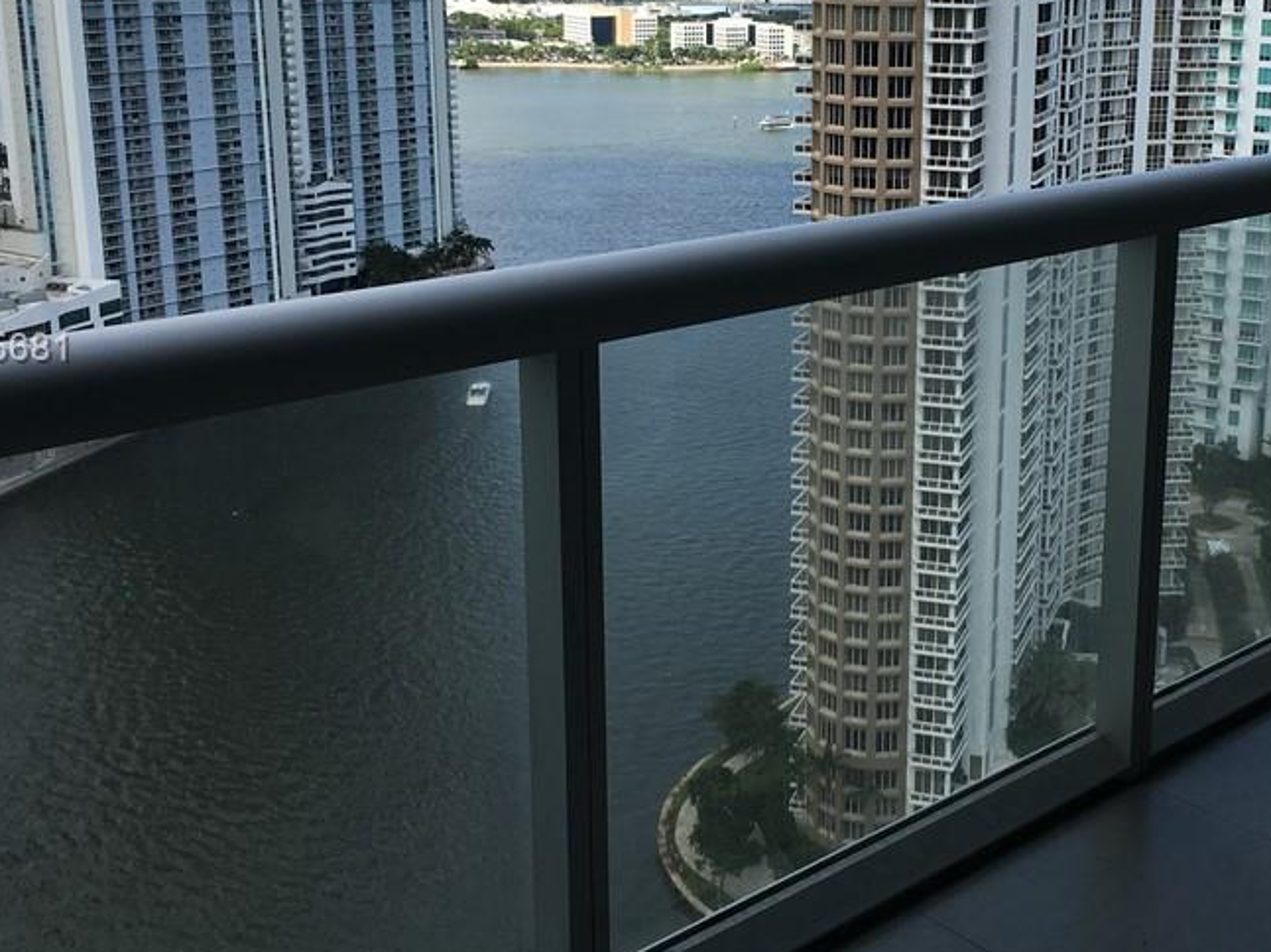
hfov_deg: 40.6
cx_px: 876
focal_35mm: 46
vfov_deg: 31.3
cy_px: 350
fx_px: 1688
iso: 25
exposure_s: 1/1148
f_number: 2.2
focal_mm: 4.15
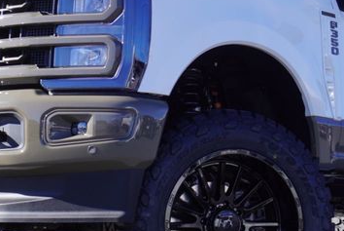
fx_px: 1038
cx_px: 242
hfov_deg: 18.7
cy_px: 38
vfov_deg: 12.6
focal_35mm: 108
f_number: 9
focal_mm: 25
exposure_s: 1/125
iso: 100
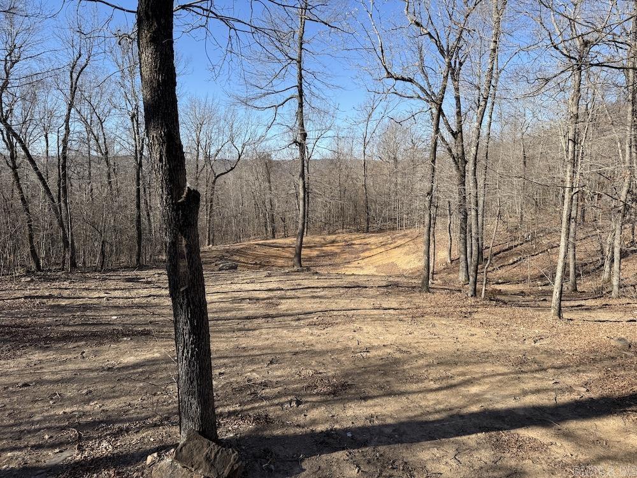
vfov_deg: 56.8
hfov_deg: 71.6
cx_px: 318
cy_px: 239
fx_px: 442
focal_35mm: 24
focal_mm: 6.76
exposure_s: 1/1770
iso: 80
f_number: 1.78
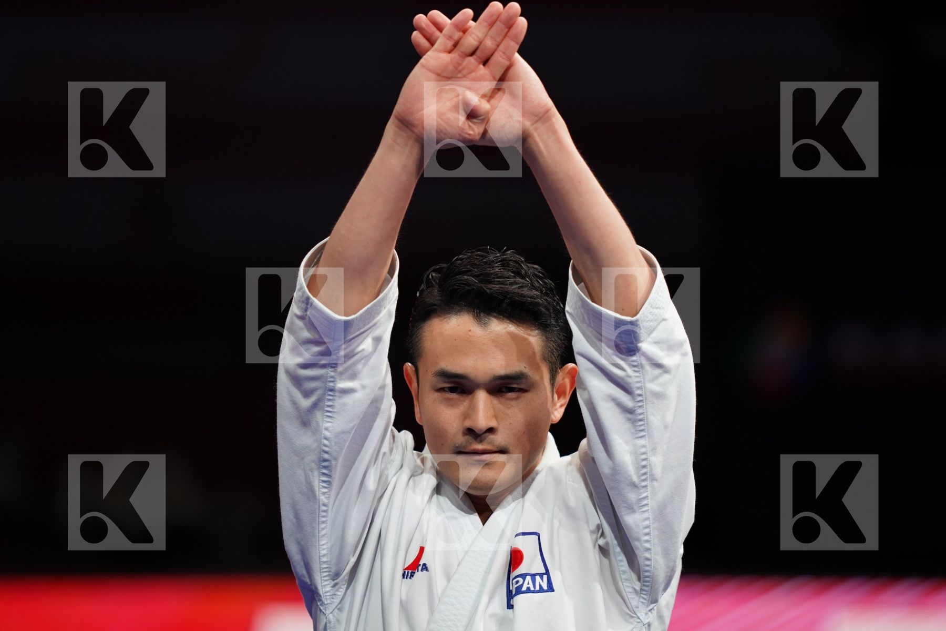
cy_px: 316
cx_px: 473
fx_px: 10510
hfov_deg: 5.2
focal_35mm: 400
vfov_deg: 3.4
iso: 1250
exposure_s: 1/500
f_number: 2.8
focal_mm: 400
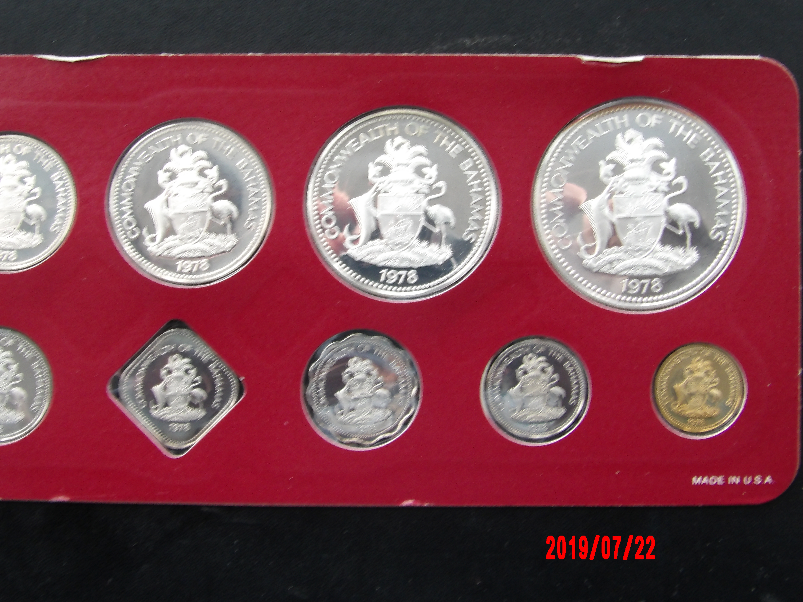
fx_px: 1322
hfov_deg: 33.8
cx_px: 366
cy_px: 286
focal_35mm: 57
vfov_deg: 25.7
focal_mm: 9.2
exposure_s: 1/15
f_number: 5.3
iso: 238
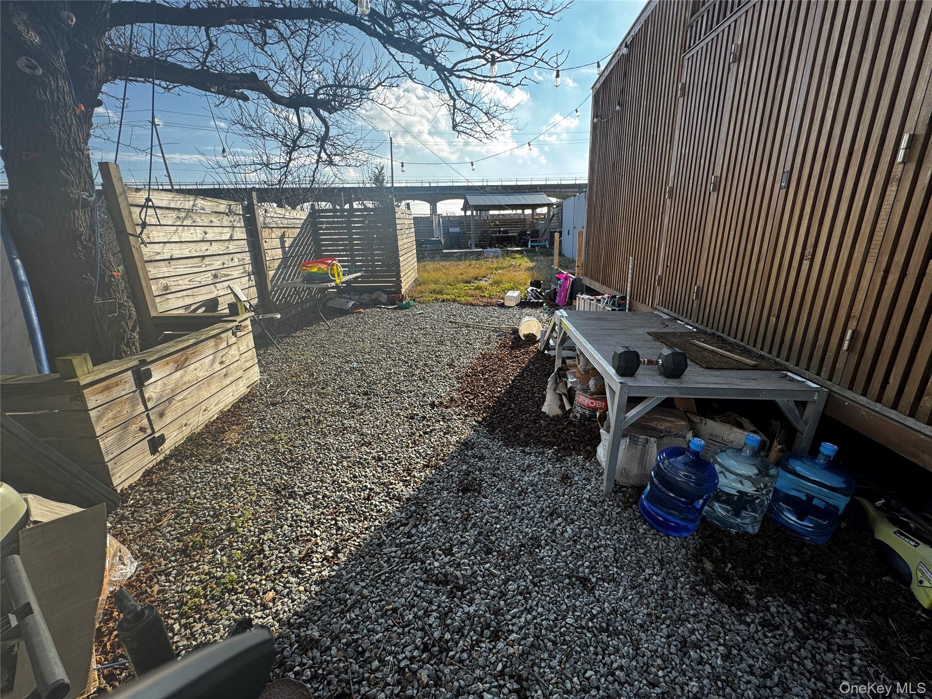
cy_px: 350
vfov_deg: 85.7
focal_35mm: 14
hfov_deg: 102.1
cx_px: 466
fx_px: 377
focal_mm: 2.22
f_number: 2.2
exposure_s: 1/561
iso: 40
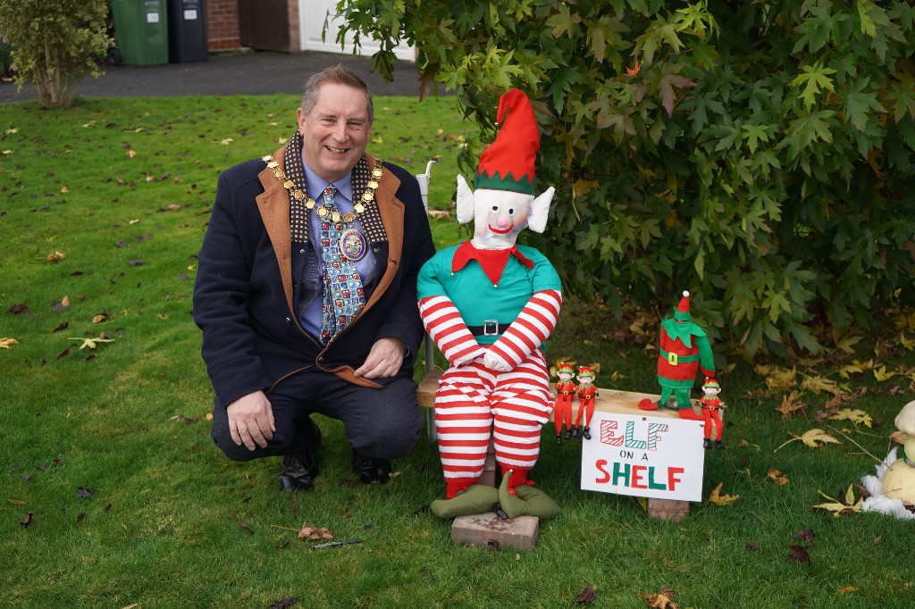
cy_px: 304
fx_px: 1093
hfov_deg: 45.4
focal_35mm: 43
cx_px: 458
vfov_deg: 31.2
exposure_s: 1/160
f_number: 4.5
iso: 100
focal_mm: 43
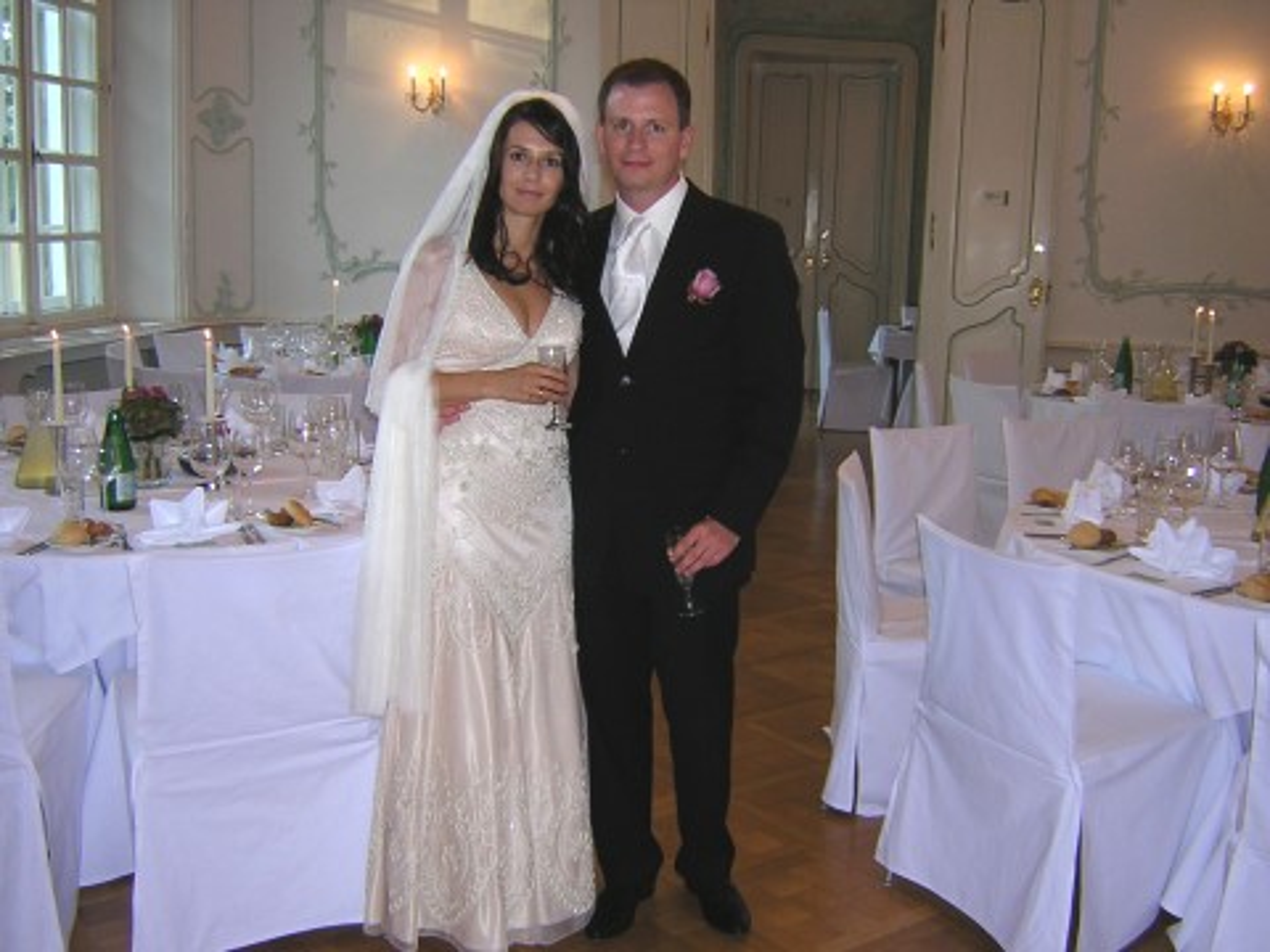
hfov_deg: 51.4
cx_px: 635
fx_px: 1321
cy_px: 476
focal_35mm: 36
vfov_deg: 39.7
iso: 110
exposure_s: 1/60.1
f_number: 2.6
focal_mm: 4.7
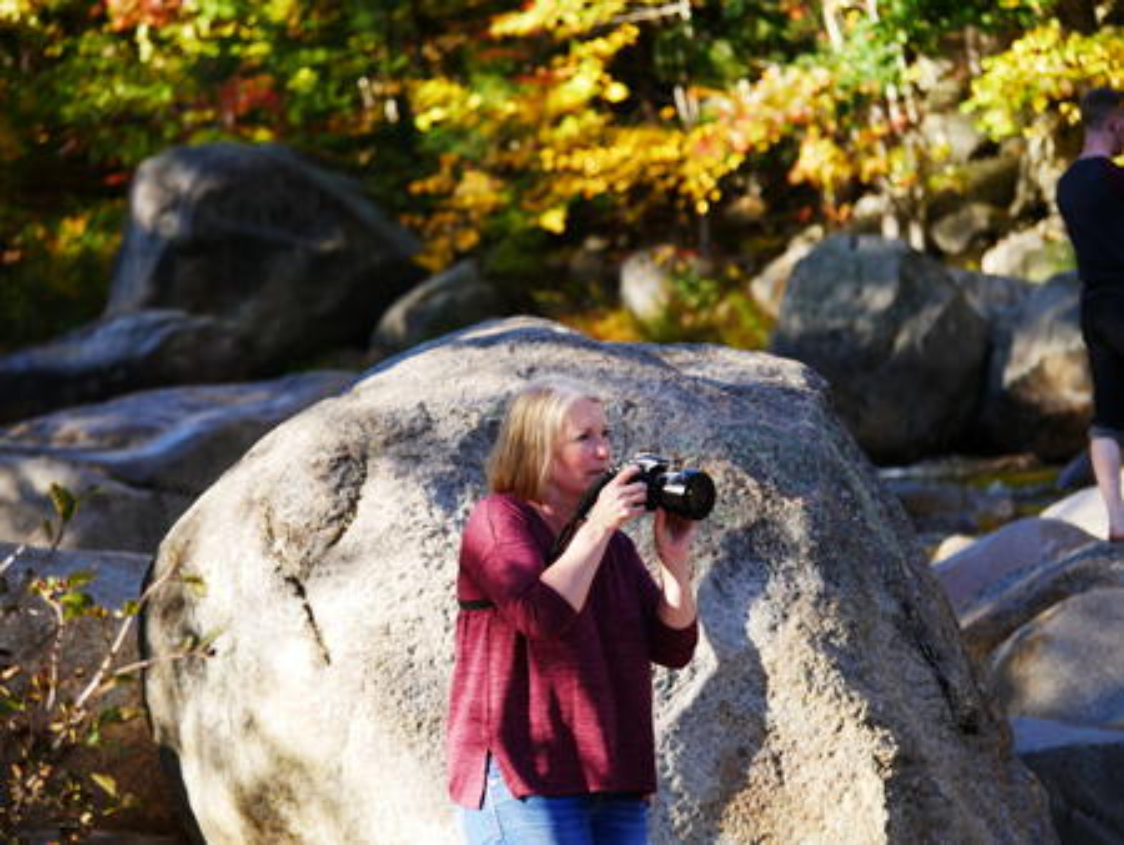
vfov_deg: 6.2
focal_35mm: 240
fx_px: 7797
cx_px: 562
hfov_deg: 8.2
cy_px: 422
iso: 200
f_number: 4.2
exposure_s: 1/250
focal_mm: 120
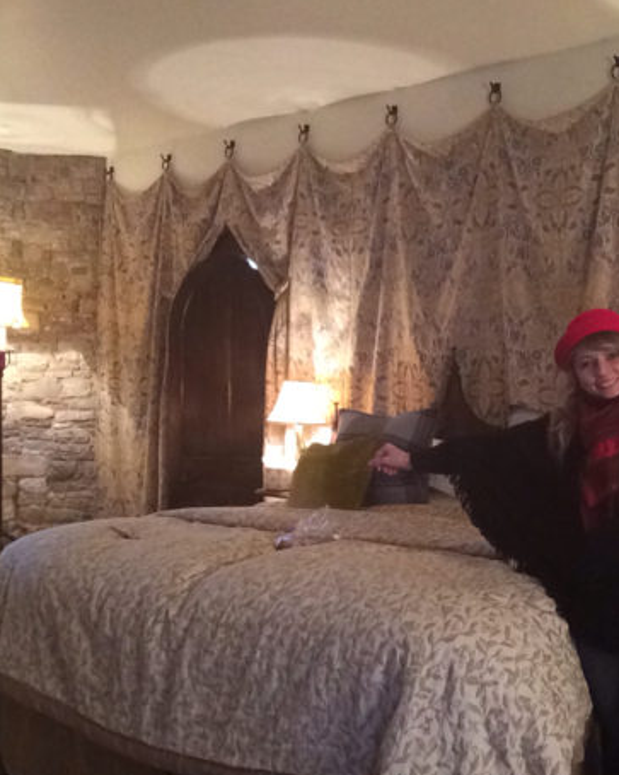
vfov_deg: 42.0
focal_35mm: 44
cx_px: 418
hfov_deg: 33.8
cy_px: 392
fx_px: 1008
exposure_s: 1/17
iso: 800
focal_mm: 2.15
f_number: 2.4
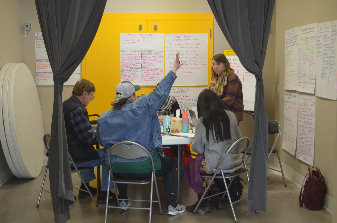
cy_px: 112
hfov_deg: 37.9
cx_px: 168
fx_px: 490
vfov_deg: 25.6
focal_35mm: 52
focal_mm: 35
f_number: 5
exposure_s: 1/60
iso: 1100
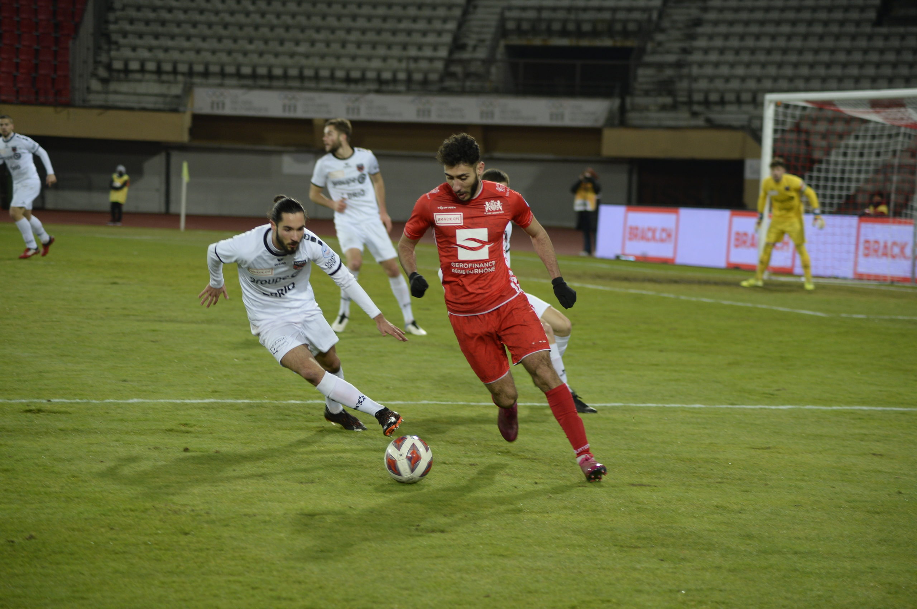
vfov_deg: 10.1
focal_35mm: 135
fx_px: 3435
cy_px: 304
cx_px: 458
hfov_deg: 15.2
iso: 1100
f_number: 4.2
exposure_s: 1/250
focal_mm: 135
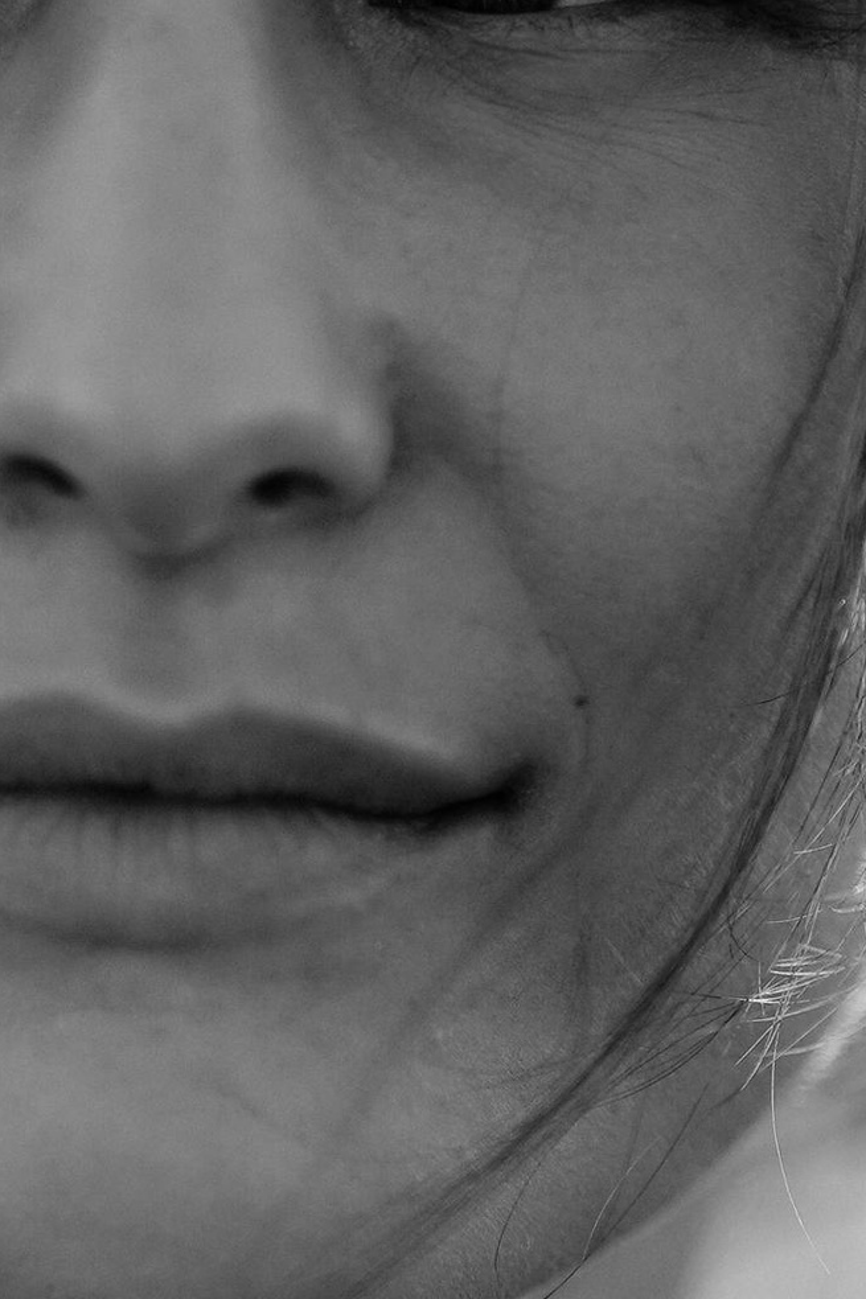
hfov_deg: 4.1
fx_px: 11983
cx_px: -107
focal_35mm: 332
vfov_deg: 6.2
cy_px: 1140
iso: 100
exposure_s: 1/8000
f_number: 1.4
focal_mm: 85
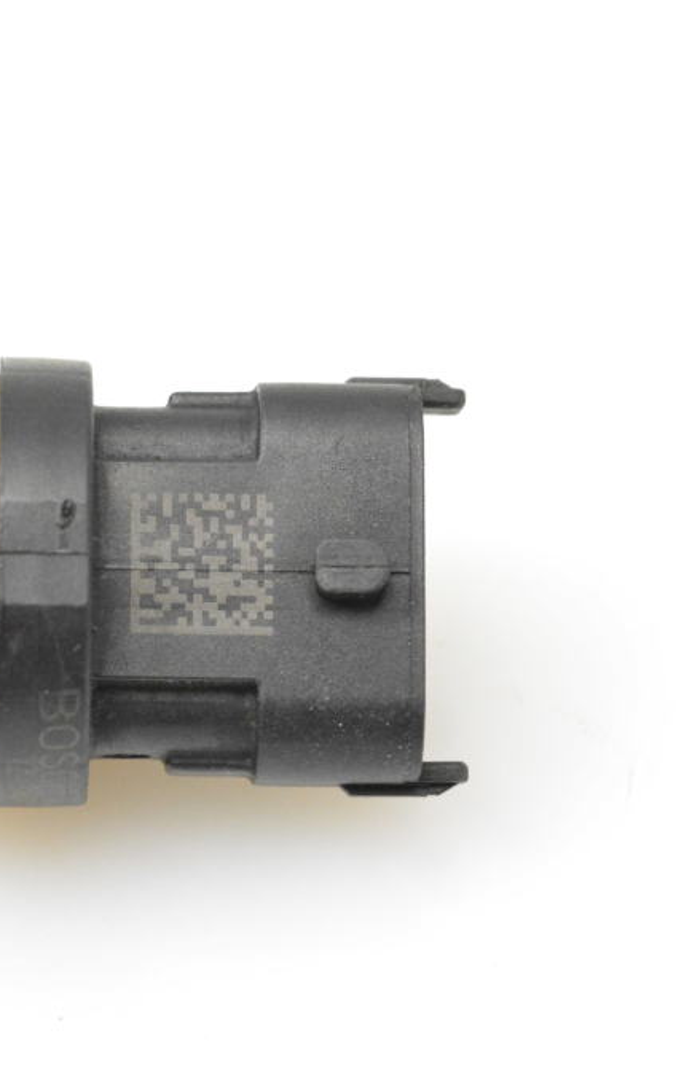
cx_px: 77
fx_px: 3739
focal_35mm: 127
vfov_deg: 16.5
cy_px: 542
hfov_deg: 10.3
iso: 6400
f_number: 9
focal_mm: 55
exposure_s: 1/320
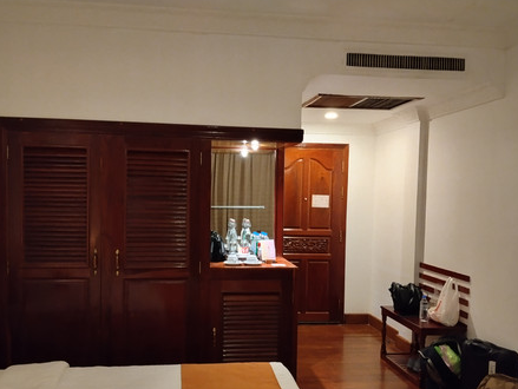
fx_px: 494
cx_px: 232
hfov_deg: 55.2
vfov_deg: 42.9
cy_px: 219
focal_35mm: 33
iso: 500
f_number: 1.8
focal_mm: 4.22
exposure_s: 1/20
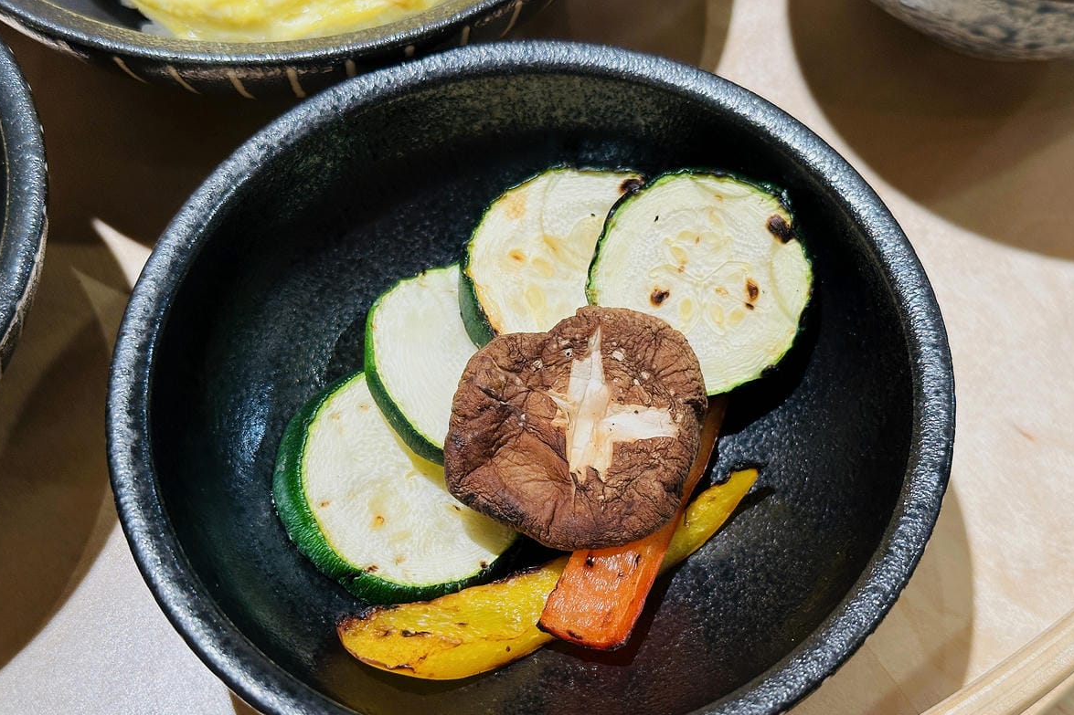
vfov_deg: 26.5
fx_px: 1521
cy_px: 395
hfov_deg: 38.9
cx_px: 537
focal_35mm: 51
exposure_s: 1/60
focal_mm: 6.86
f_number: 1.78
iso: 80
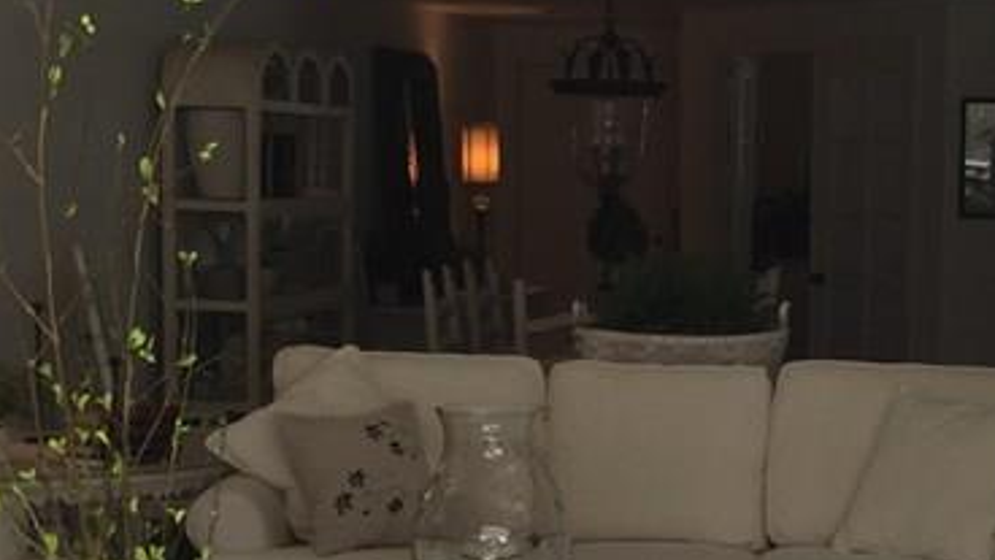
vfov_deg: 13.7
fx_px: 2322
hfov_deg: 23.9
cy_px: 360
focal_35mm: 88
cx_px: 771
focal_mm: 4.15
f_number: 2.2
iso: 32
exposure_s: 1/60
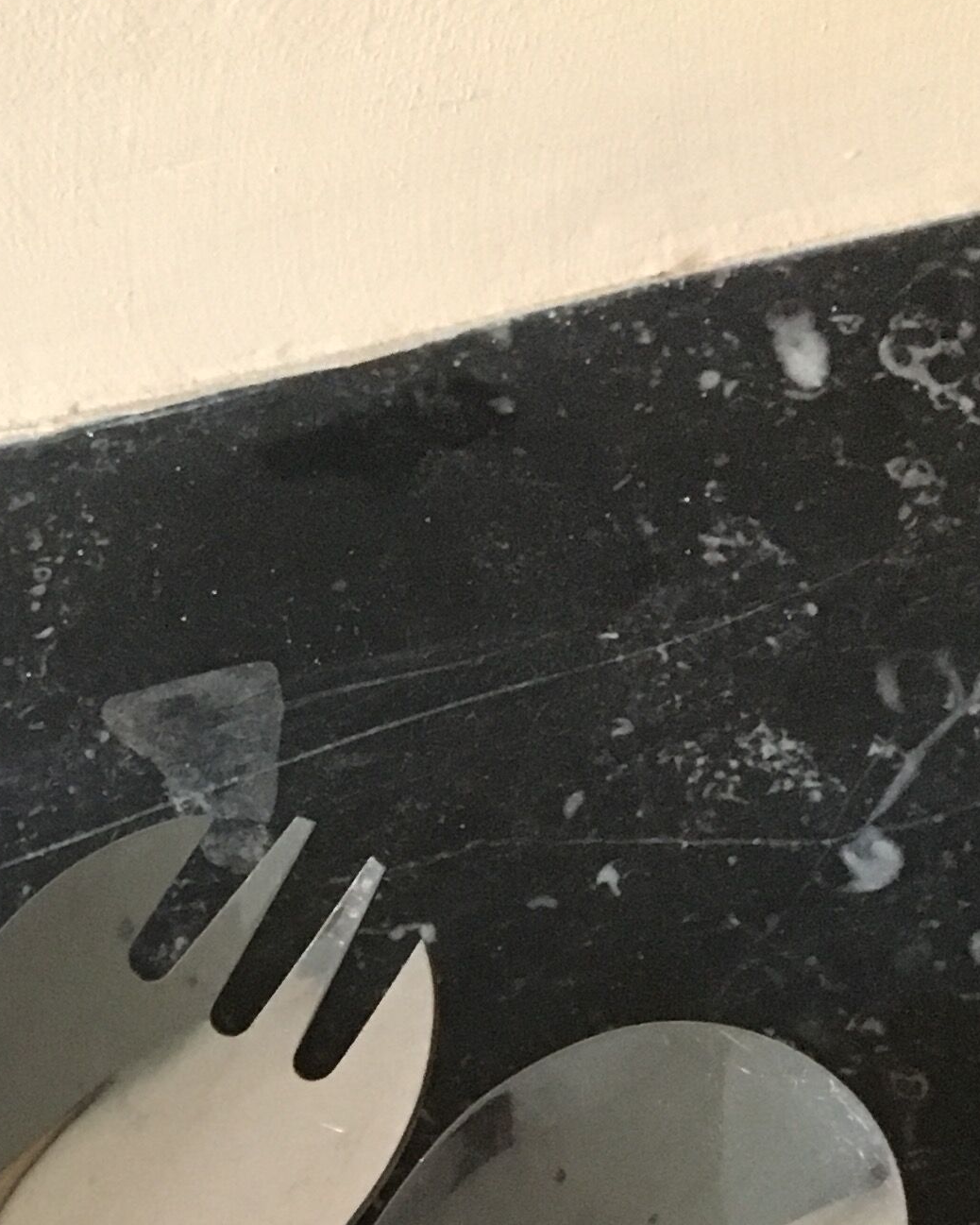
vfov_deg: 19.2
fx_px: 3190
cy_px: 1814
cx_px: -246
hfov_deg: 16.6
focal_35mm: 88
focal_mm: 4.15
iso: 250
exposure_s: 1/17
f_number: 2.2
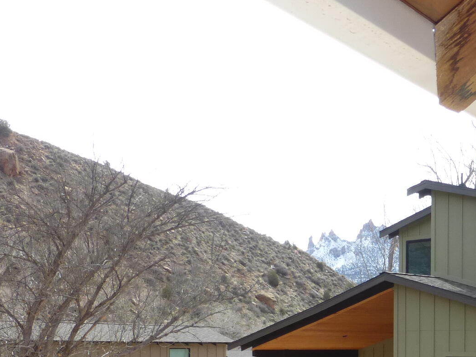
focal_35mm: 59
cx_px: 430
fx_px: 811
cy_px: 351
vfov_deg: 23.8
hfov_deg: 31.2
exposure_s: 1/320
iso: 100
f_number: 4
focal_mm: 4.3
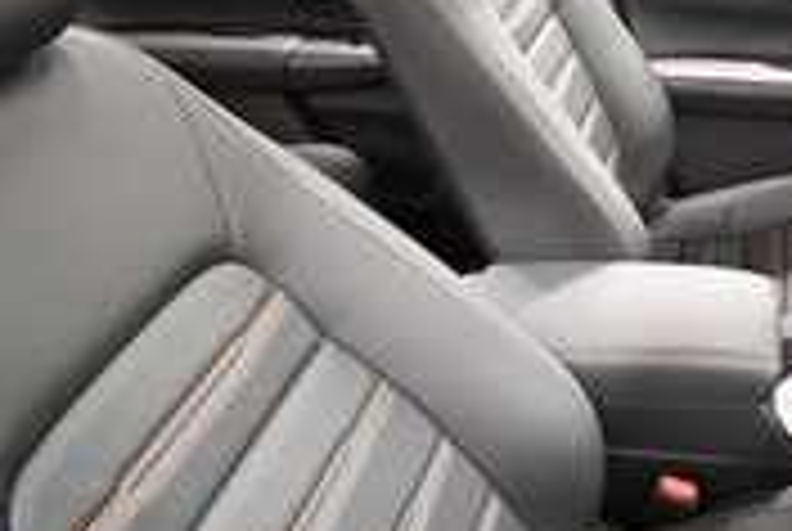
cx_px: 752
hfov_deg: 48.2
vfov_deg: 38.0
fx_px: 749
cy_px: 398
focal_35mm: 34
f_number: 4.5
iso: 4500
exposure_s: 1/60
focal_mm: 10
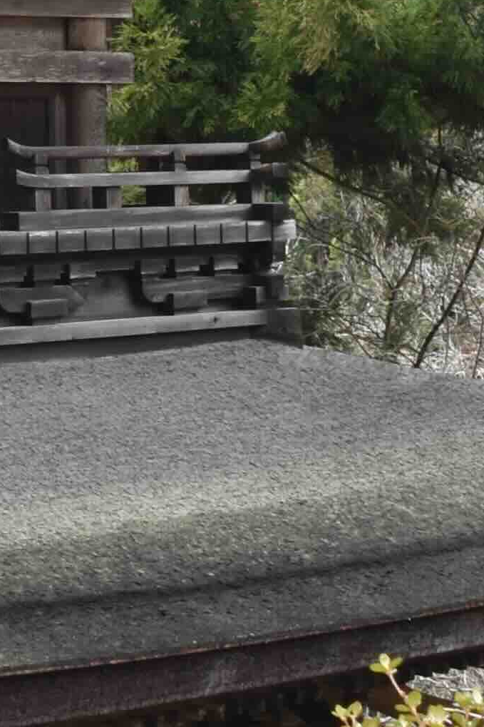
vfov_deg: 12.2
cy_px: -449
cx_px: -344
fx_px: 3207
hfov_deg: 8.4
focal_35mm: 159
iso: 100
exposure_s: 1/40
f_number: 8
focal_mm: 18
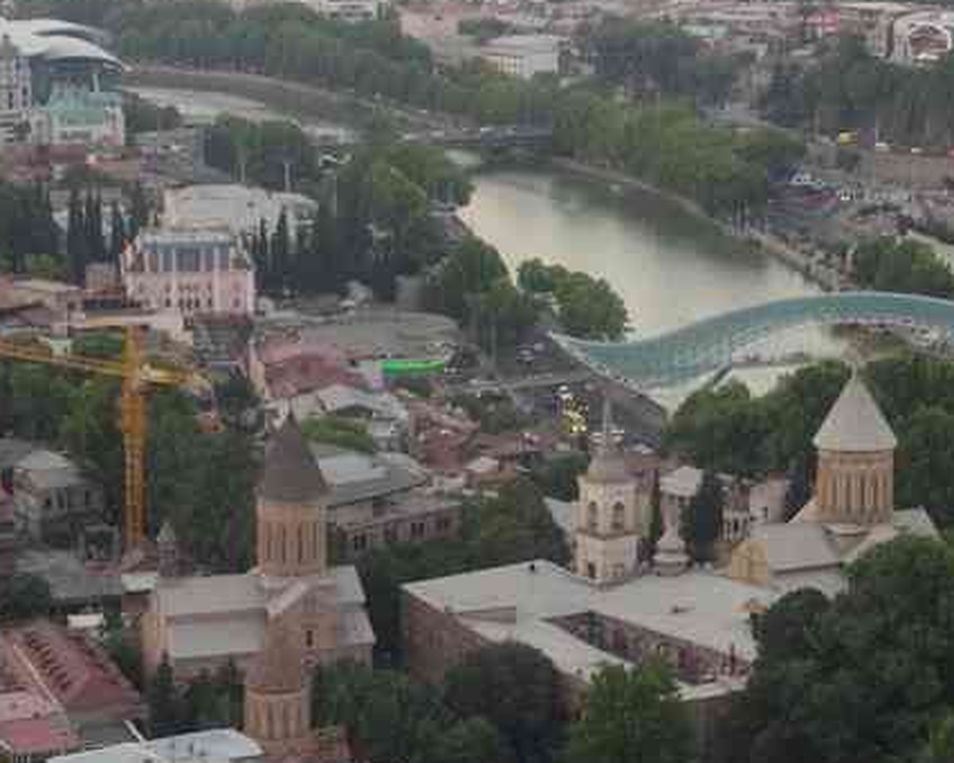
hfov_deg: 17.8
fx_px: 3049
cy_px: 283
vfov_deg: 14.3
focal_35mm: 108
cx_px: 380
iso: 3200
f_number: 6.3
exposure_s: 1/60
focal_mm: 32.5
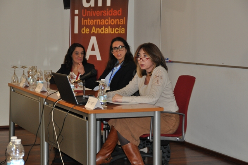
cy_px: 82
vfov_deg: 15.1
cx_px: 124
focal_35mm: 90
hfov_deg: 22.6
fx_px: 619
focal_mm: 60
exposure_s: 1/60
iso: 800
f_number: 5
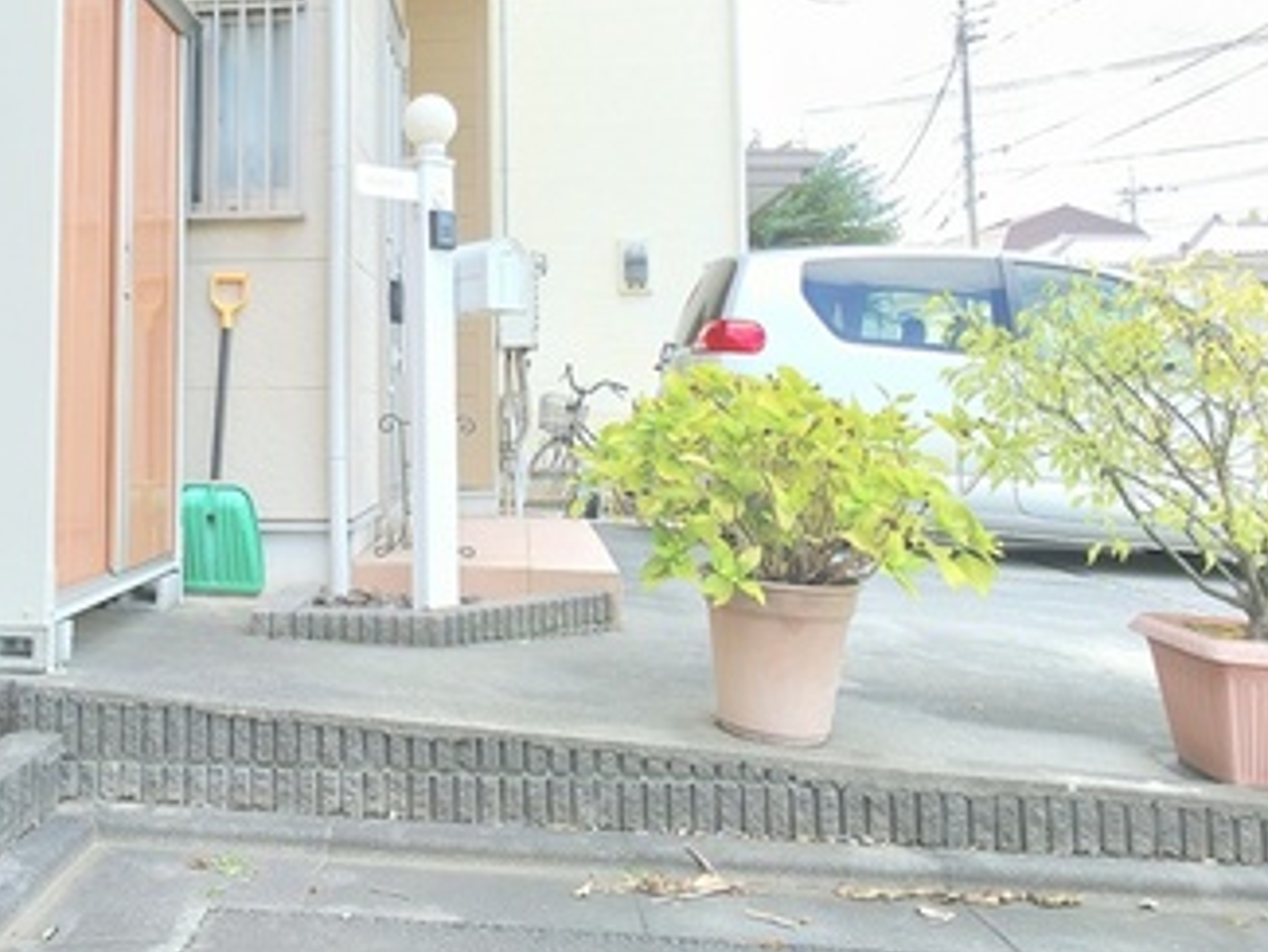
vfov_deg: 46.0
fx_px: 1099
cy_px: 310
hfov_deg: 57.7
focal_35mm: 30
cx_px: 363
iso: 20
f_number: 1.9
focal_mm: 2.2
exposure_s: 1/526
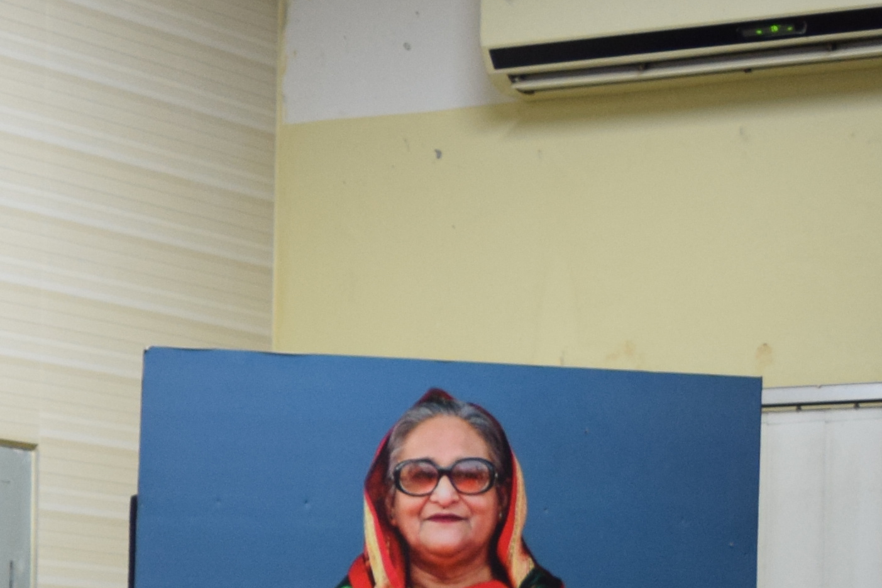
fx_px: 3772
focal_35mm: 154
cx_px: -780
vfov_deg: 8.7
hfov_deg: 12.1
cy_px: 865
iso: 560
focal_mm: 24
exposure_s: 1/30
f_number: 4
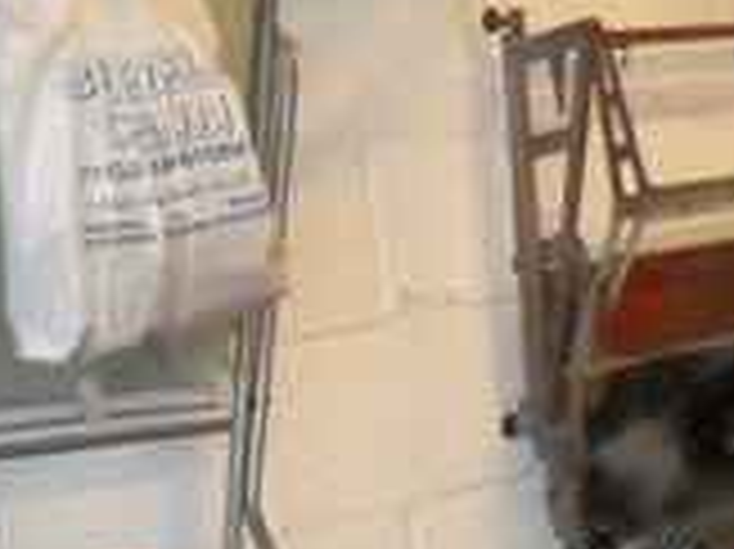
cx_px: 1166
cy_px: 742
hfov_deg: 16.5
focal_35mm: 106
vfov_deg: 13.4
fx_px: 2246
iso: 400
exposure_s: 1/45
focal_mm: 4.9
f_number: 3.5
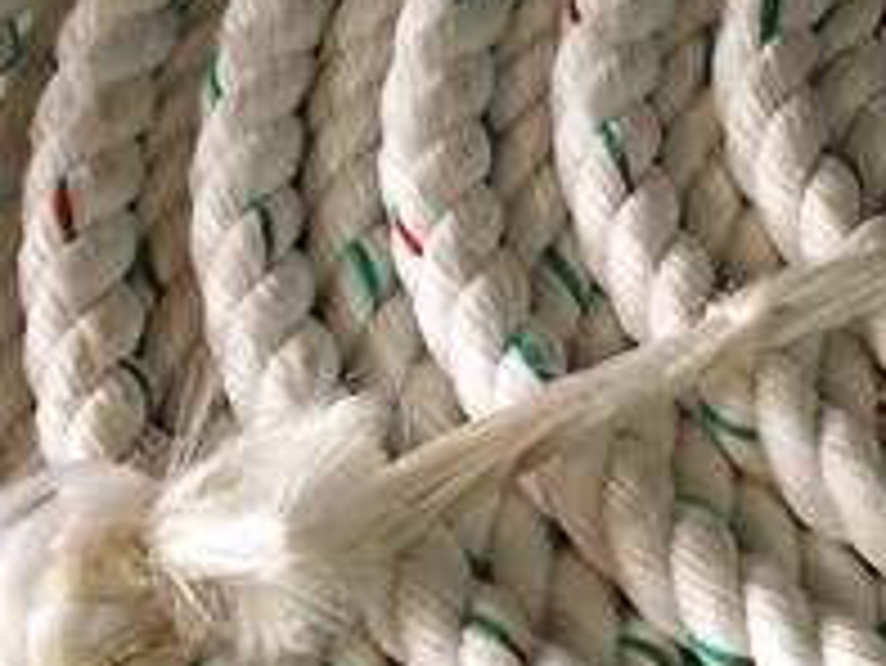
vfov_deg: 15.7
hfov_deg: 18.2
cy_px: 333
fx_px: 2407
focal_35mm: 94
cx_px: 1394
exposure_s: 1/33
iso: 200
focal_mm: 4.15
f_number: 2.2
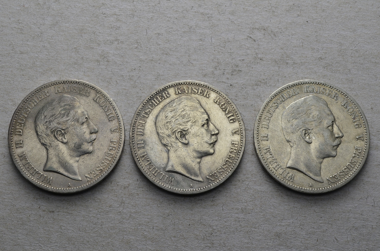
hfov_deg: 36.9
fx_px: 569
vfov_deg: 25.0
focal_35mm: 54
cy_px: 126
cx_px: 190
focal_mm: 36
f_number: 14
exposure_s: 1/250
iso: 400
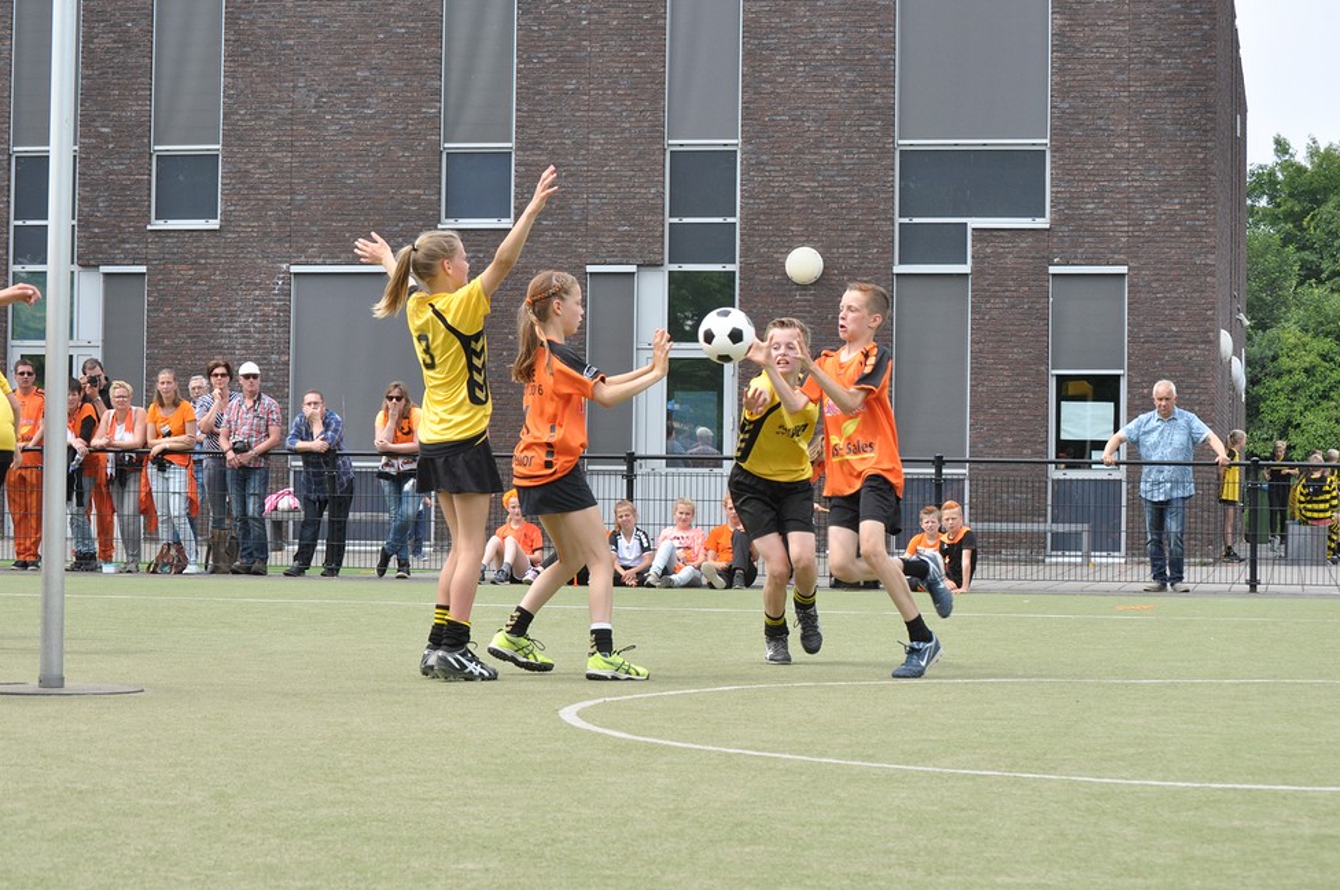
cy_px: 433
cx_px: 677
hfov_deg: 23.5
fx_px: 3216
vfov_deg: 15.7
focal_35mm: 87
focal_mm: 55
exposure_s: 1/400
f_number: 10
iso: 400
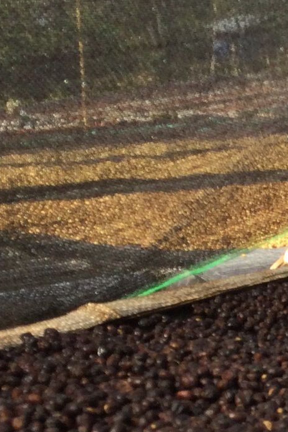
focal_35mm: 119
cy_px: 316
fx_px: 1429
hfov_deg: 10.7
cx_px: 543
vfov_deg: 17.1
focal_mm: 3.3
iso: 25
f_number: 2.4
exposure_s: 1/354
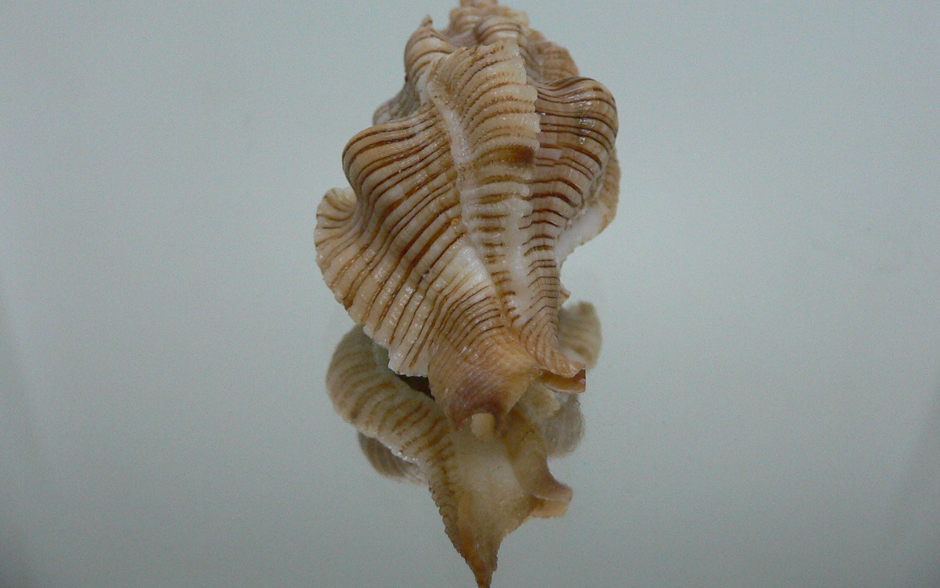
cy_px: 239
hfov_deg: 51.5
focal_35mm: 38
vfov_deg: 33.5
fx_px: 973
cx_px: 468
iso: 200
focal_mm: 4.6
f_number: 2.8
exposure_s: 1/60
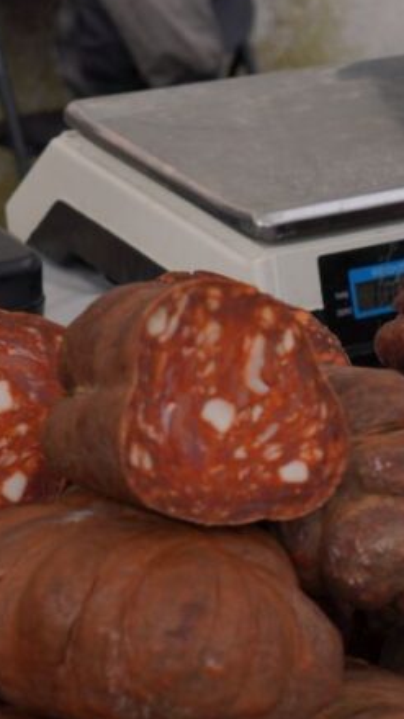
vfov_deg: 17.2
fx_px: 2369
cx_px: 574
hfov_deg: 9.5
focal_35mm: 124
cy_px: 503
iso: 100
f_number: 4
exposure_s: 1/400
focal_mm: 27.6
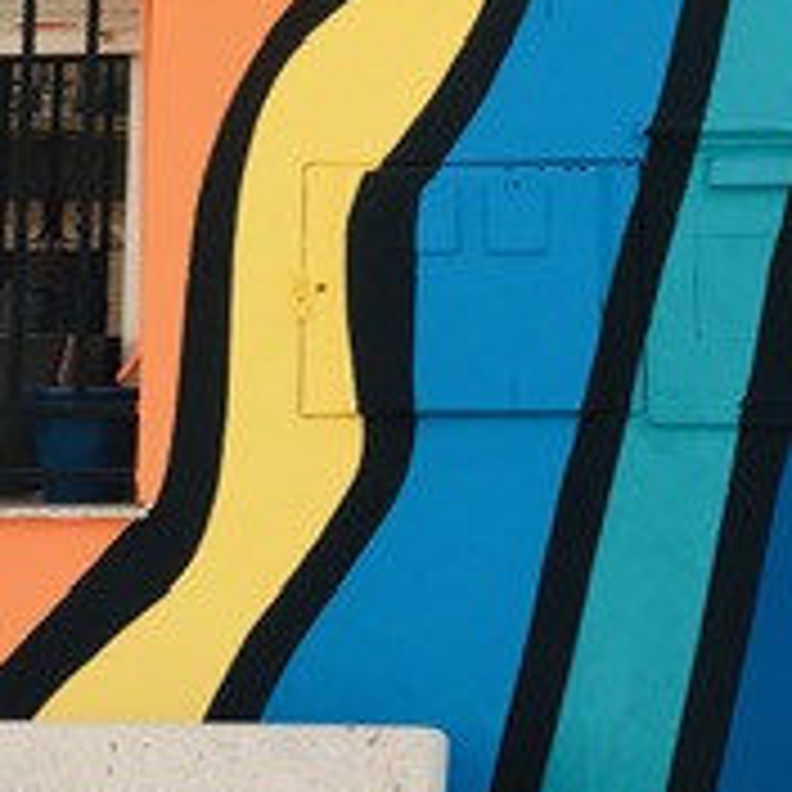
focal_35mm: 93
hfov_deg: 18.7
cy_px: -148
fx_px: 2407
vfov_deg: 17.8
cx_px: 468
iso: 25
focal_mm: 4.15
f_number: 2.2
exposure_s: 1/739
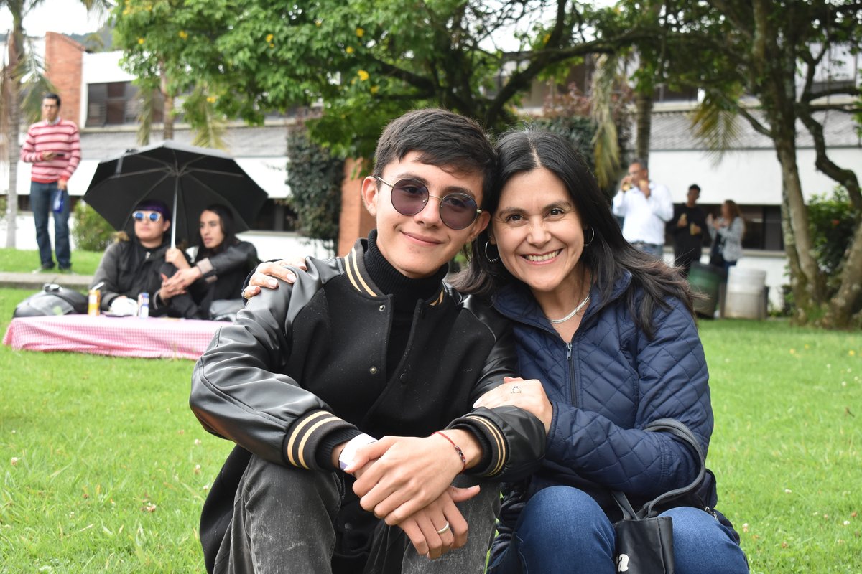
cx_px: 431
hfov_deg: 28.1
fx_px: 1724
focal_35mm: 72
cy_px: 287
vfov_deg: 18.9
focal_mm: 48
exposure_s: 1/320
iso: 800
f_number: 8
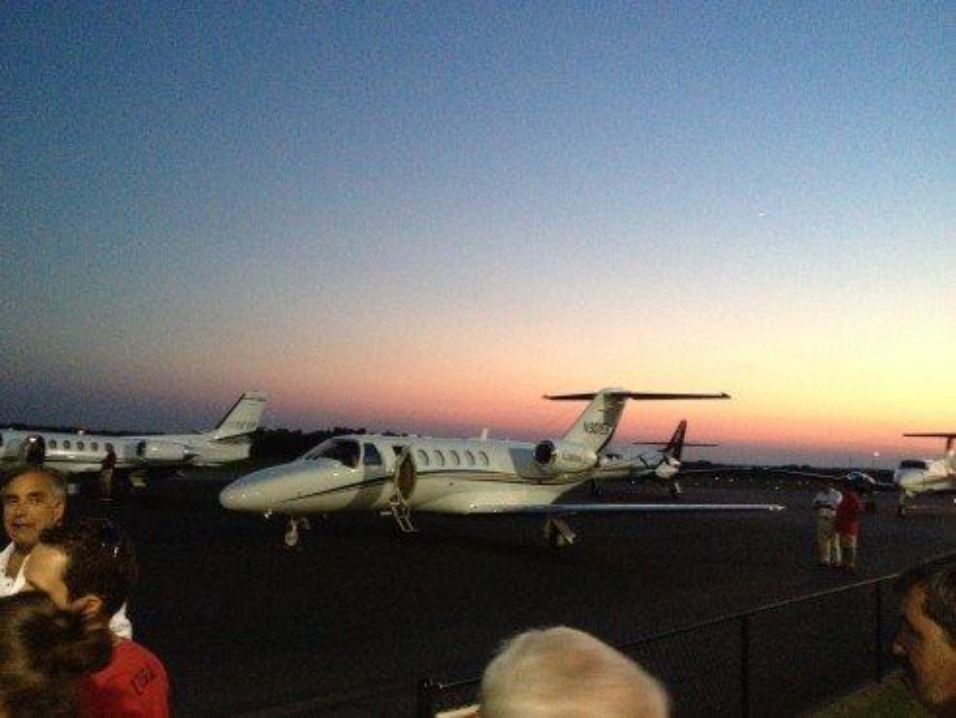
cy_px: 359
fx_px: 967
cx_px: 478
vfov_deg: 40.7
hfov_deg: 52.6
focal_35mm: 35
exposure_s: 1/15
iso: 500
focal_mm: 4.28
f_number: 2.4
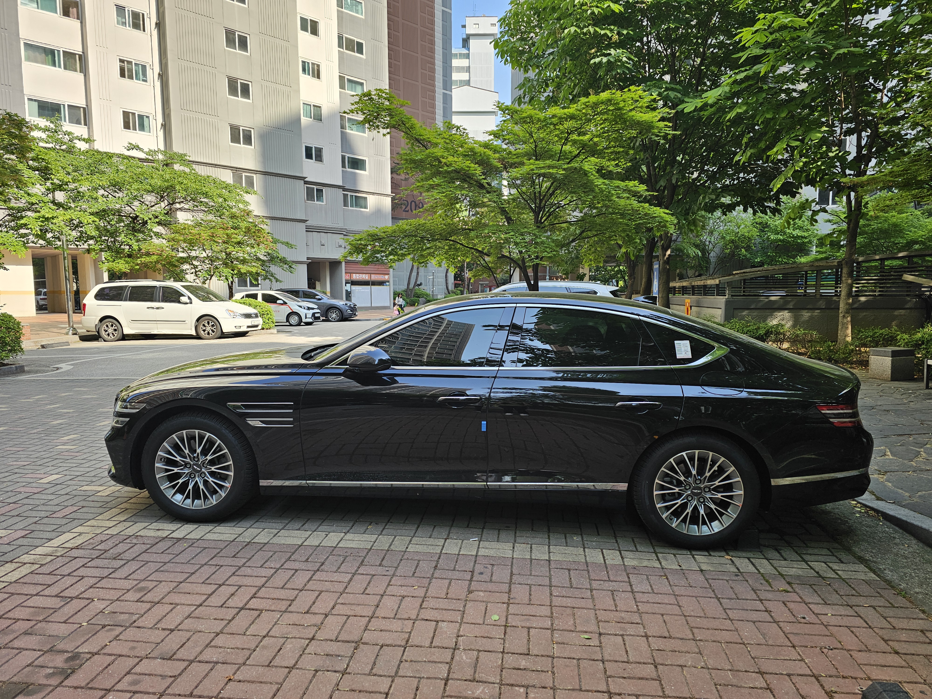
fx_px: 619
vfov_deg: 58.9
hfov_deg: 73.9
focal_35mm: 23
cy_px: 350
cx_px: 466
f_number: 1.7
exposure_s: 1/244
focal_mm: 6.3
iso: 16
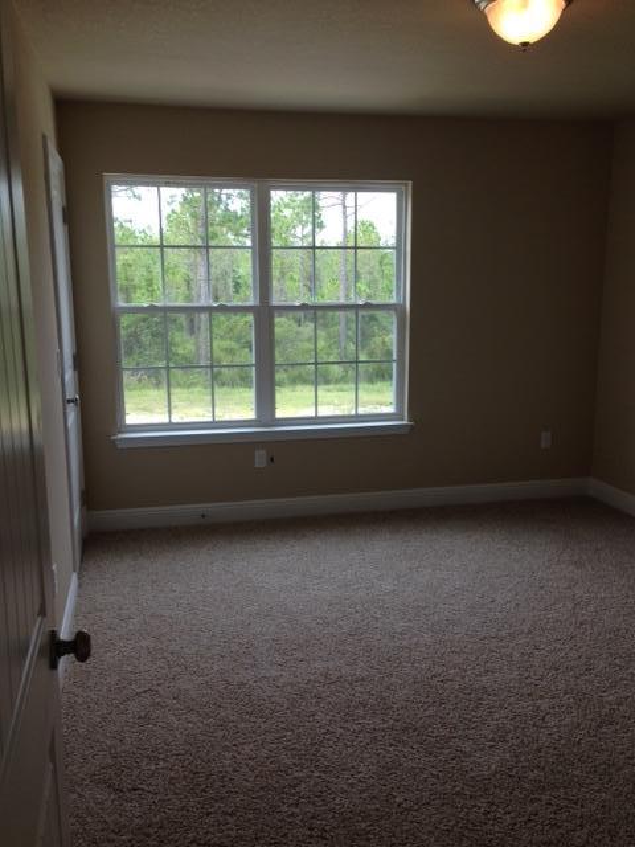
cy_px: 424
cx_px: 318
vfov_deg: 55.4
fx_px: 807
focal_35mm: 33
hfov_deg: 42.9
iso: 50
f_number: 2.4
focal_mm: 4.12
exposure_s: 1/134
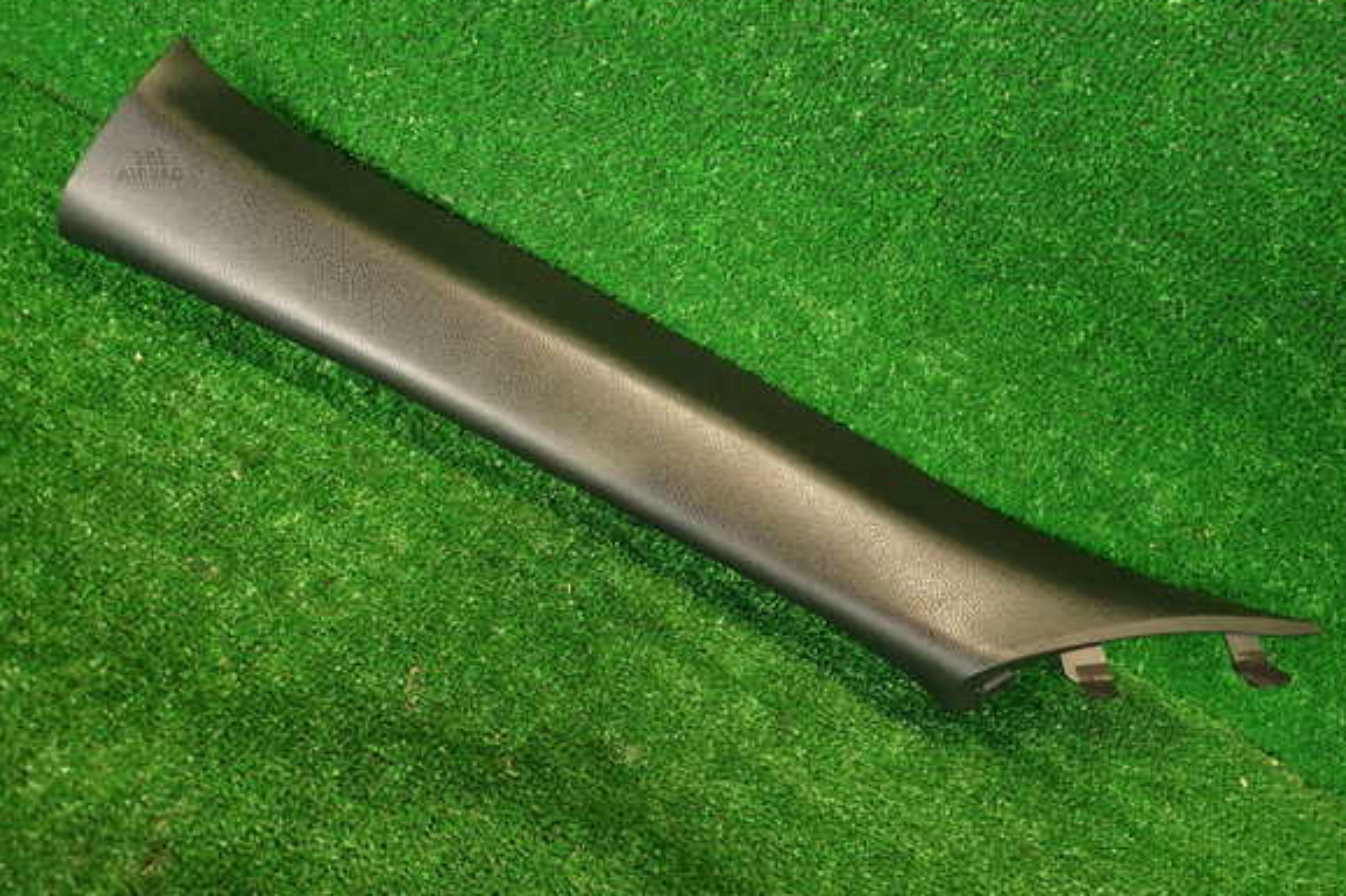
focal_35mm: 27
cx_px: 694
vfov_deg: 47.9
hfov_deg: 67.4
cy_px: 433
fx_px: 1009
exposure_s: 1/30
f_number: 2
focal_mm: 4.5
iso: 200
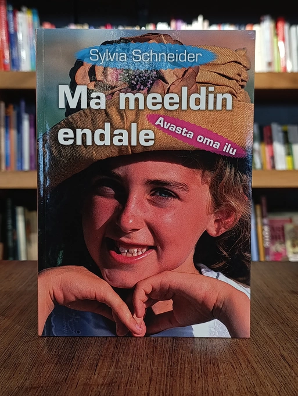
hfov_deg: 35.2
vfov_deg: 45.7
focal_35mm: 41
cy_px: 198
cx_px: 149
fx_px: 469
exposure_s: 1/100
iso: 486
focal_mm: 6.11
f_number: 1.65
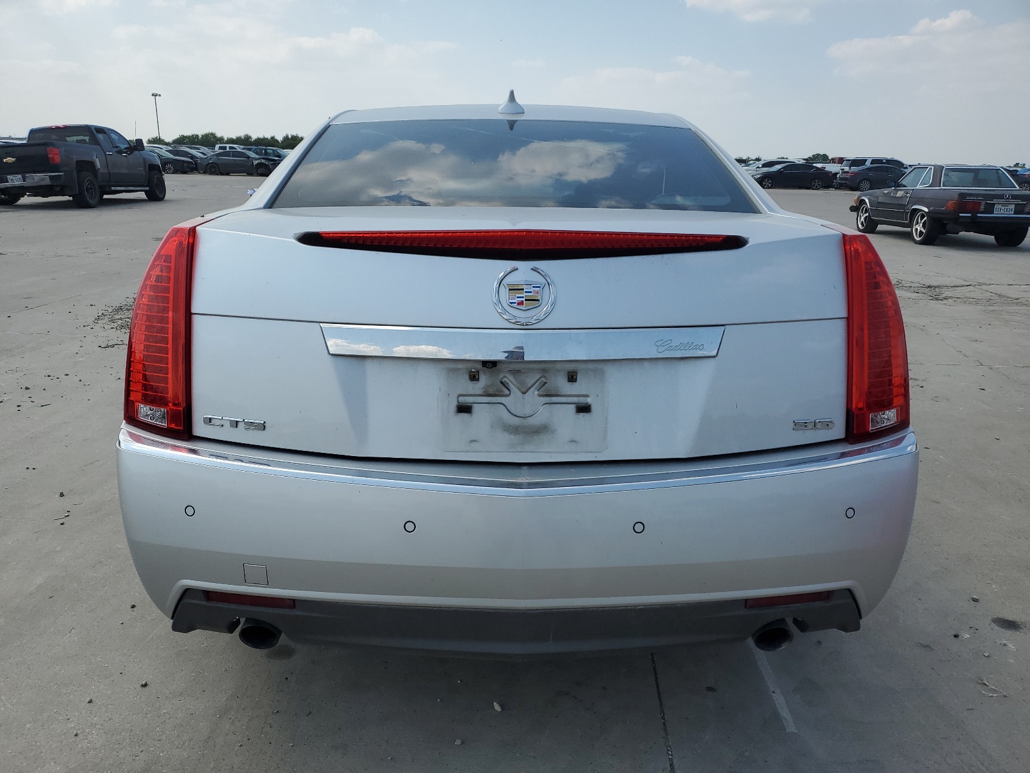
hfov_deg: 67.3
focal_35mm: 26
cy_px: 386
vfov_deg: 53.1
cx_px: 515
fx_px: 774
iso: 50
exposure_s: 1/3333
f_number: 1.5
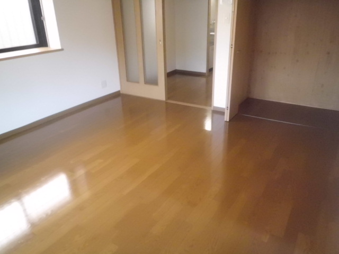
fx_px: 255
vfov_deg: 53.1
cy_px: 127
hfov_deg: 67.3
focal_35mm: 26
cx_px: 170
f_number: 2.8
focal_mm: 4.7
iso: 800
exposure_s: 1/60
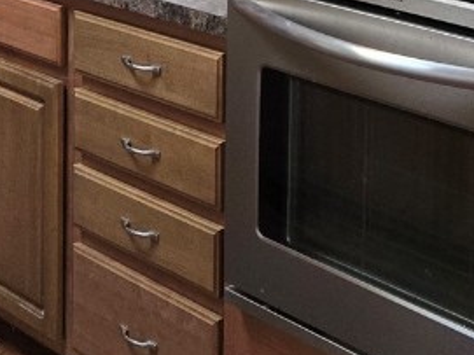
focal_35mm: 87
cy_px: -212
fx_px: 1191
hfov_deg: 21.2
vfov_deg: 15.4
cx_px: 537
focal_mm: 5.4
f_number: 1.8
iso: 250
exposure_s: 1/120
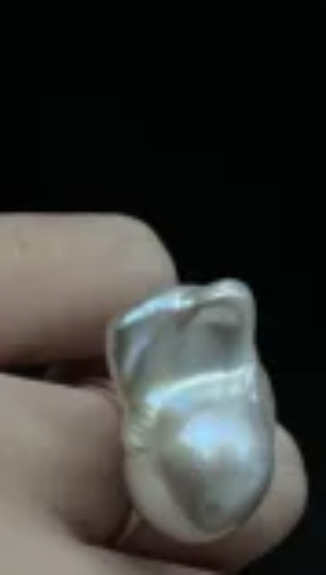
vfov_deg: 14.9
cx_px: -440
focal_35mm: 144
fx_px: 2200
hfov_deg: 7.9
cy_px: 388
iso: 125
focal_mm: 4.2
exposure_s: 1/109
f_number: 1.6
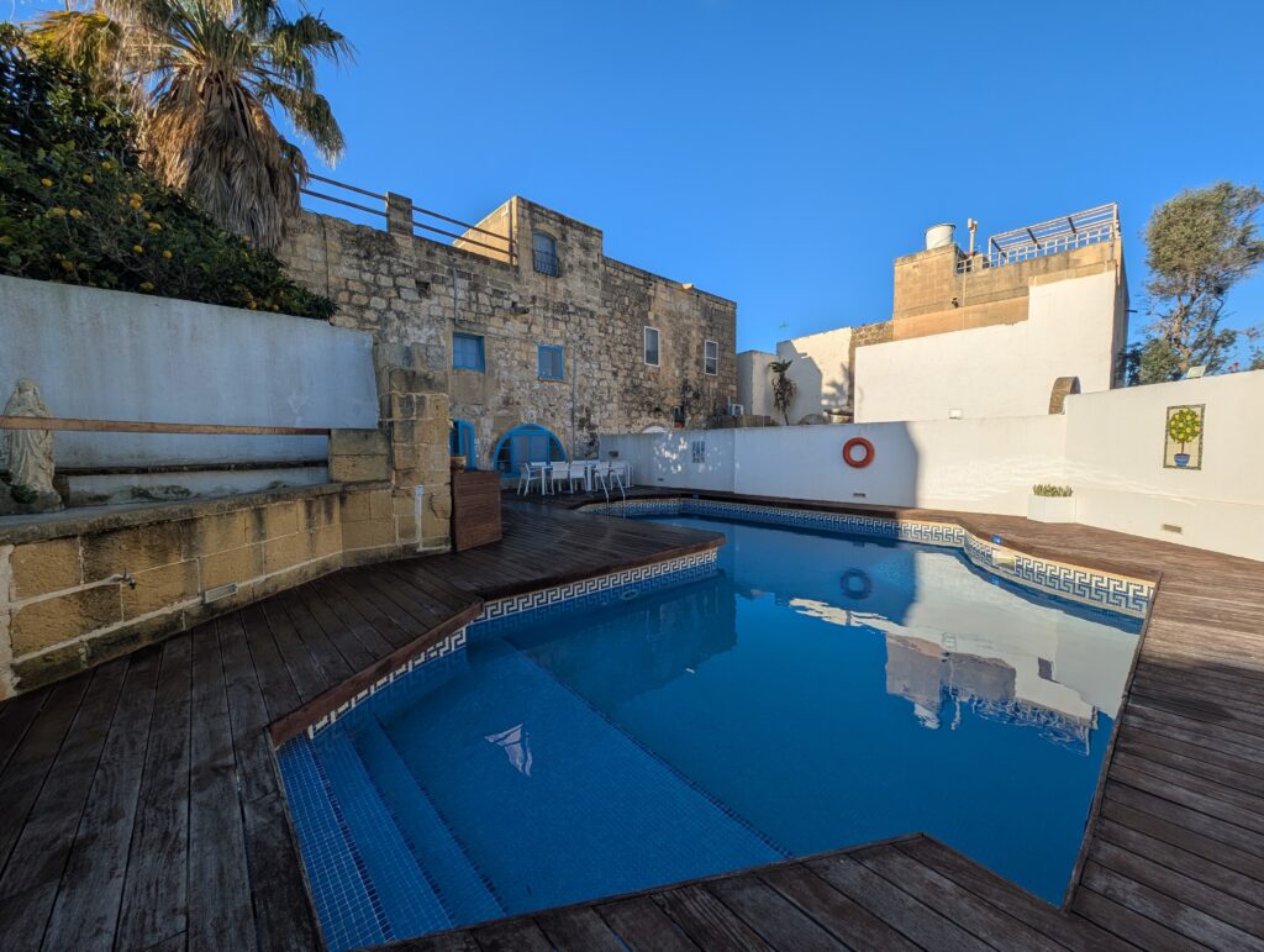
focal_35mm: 12
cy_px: 476
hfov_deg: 110.5
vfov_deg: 94.6
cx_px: 632
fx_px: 439
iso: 43
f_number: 1.95
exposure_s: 1/2825
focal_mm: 2.23
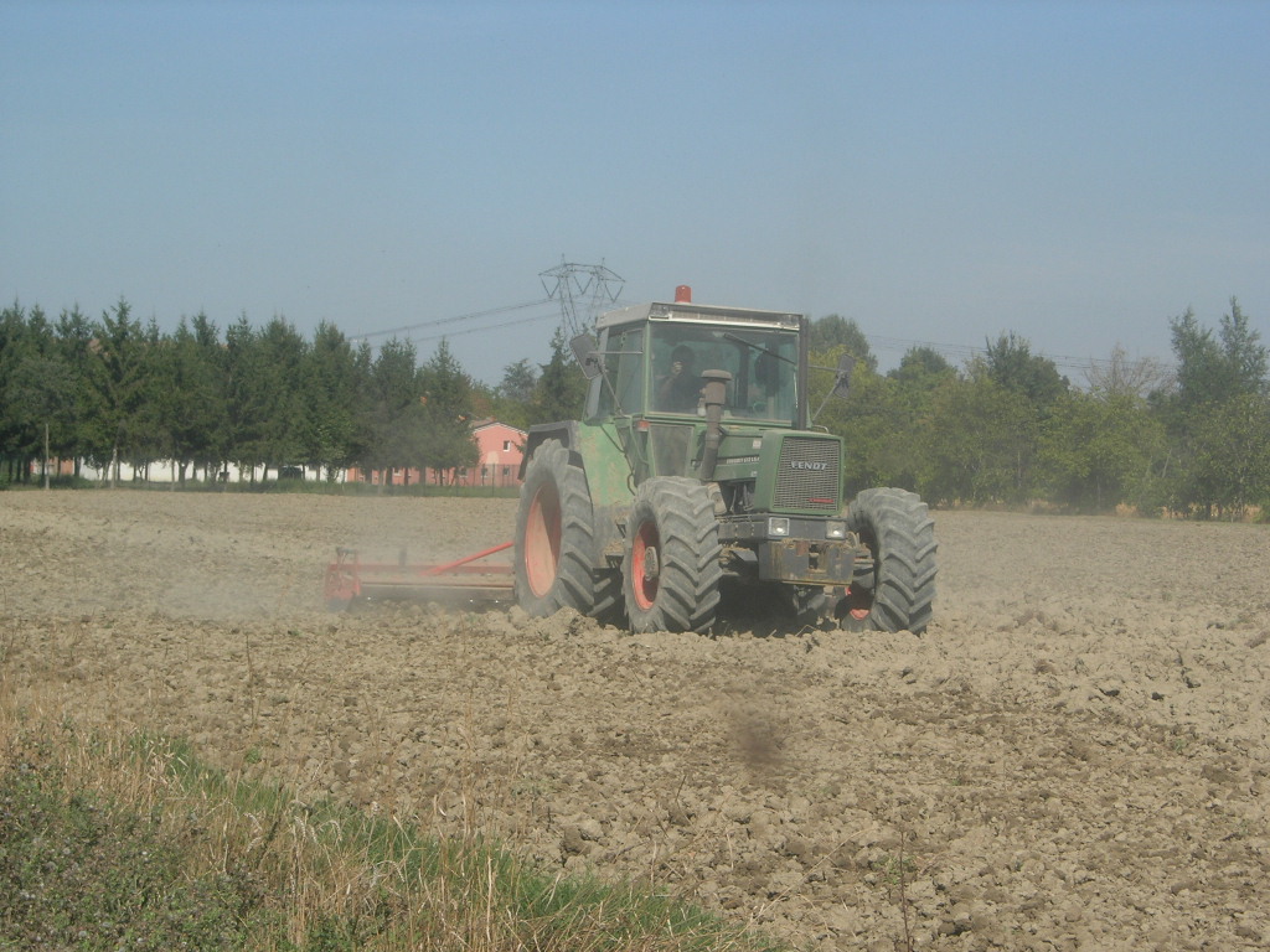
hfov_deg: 17.4
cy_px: 476
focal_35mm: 113
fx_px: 4146
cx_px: 635
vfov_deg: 13.1
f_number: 8.2
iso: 64
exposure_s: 1/279
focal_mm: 23.4
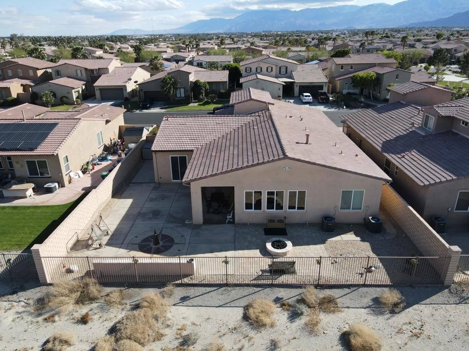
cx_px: 234
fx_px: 325
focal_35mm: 24
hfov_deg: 71.6
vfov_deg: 56.8
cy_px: 176
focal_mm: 4.5
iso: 100
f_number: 2.8
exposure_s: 1/500
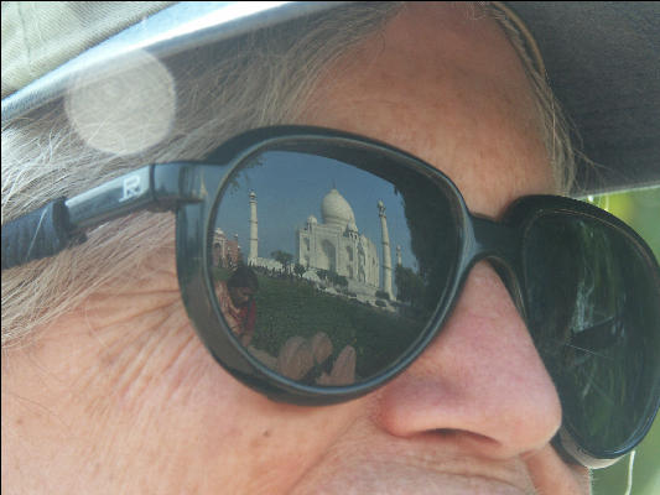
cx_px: 330
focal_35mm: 145
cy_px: 248
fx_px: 2765
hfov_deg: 13.6
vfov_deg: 10.2
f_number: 4.5
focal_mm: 36.77
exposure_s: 1/160
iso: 100
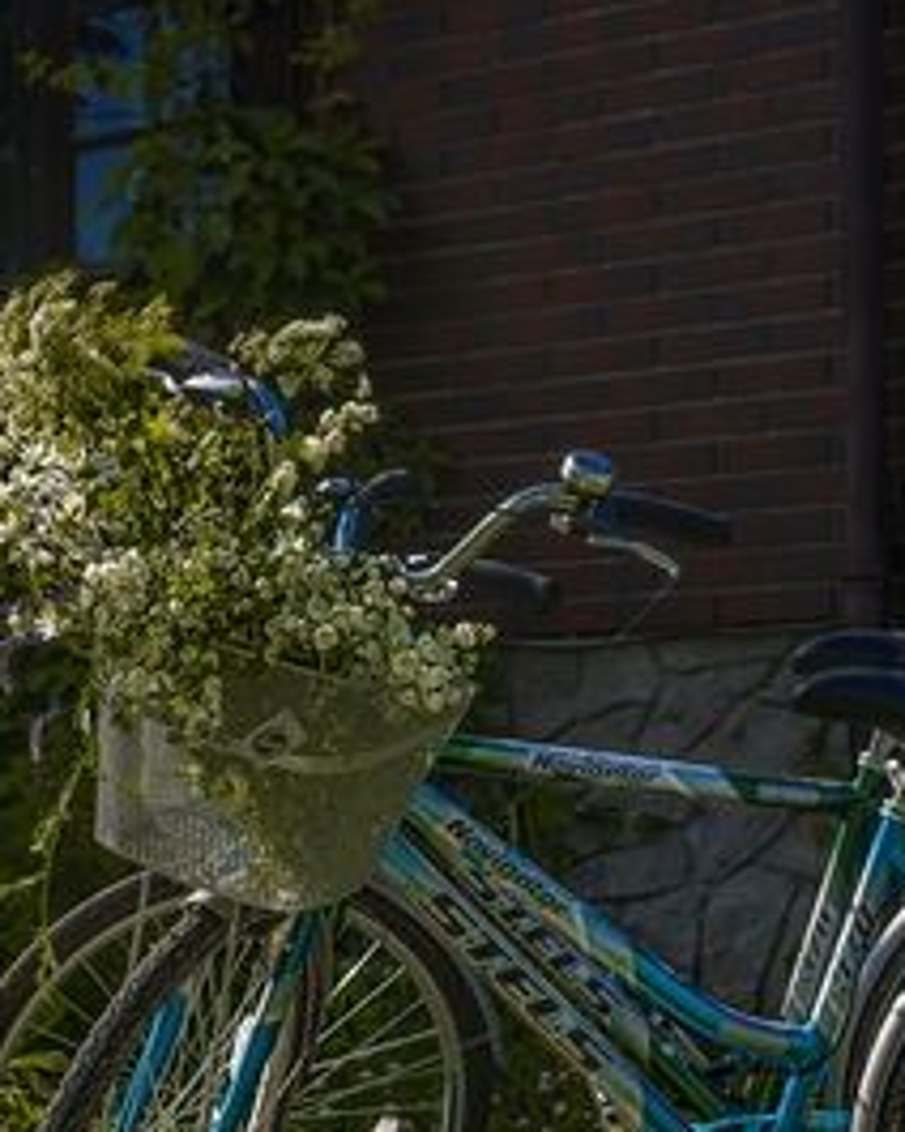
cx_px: 201
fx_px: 3415
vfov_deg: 18.8
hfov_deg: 15.0
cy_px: 555
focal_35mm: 102
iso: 125
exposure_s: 1/320
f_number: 4
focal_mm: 36
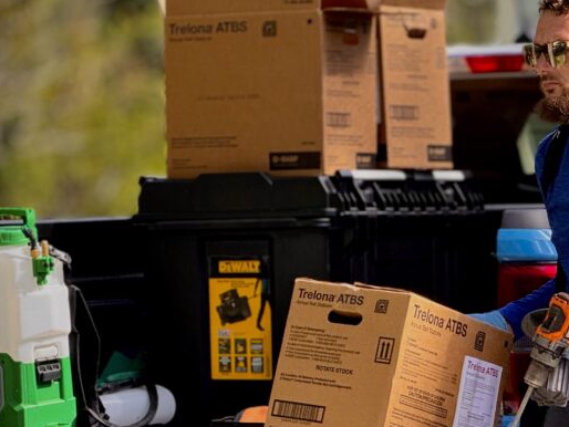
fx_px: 3930
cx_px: 431
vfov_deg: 6.2
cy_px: 281
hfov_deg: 8.3
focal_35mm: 239
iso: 50
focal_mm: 15.66
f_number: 2.8
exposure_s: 1/205
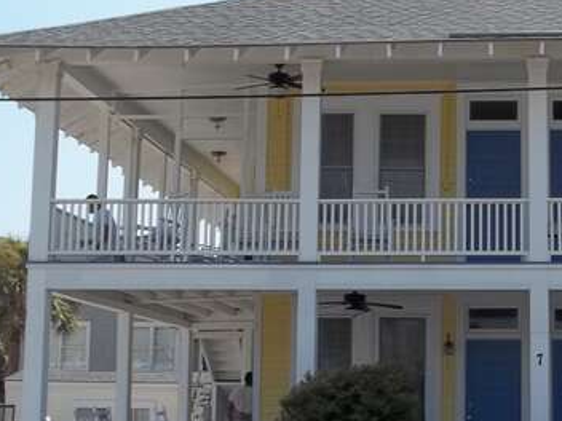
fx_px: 1218
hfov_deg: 25.3
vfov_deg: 19.6
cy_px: 262
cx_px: 495
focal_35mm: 75
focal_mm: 5.9
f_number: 8
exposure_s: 1/160
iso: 64
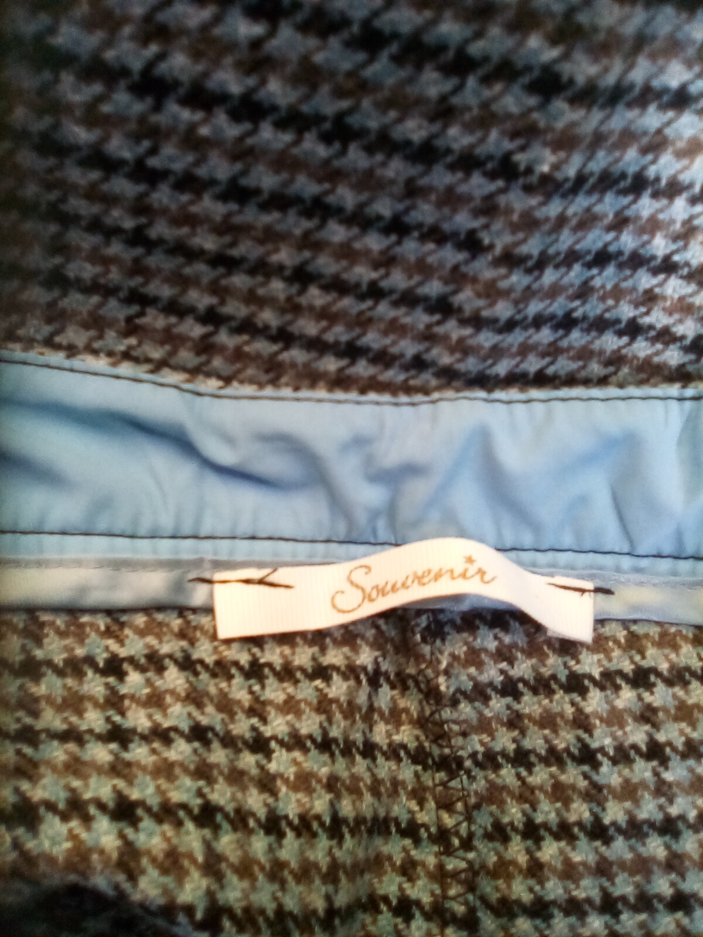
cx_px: 352
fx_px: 758
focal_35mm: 28
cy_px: 468
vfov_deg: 63.4
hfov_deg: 49.7
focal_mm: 2.27
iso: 107
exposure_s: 1/100
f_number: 2.2
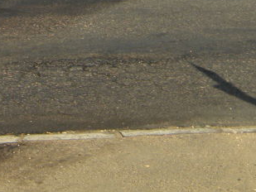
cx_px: 4
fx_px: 1006
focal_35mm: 136
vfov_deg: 10.5
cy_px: -105
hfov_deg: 14.3
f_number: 7.6
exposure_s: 1/358
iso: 80
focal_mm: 7.3
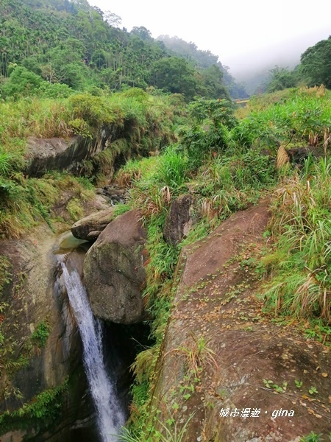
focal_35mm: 26
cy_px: 221
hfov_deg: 53.1
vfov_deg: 67.3
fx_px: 331
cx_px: 166
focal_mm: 3.81
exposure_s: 1/120
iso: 64
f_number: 2.2
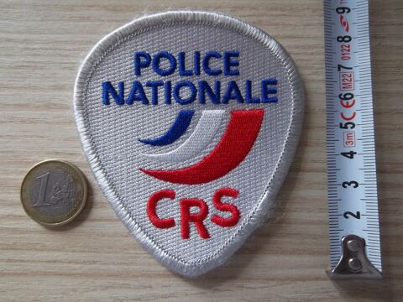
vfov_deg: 49.7
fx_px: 326
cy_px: 151
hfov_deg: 63.4
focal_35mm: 28
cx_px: 202
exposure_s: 1/15
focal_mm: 5.05
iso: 160
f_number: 3.5
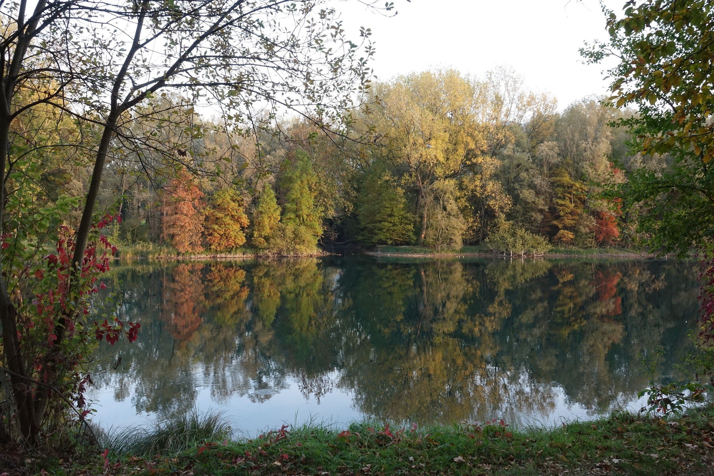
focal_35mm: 31
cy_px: 238
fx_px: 615
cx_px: 357
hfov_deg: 60.3
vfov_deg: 42.3
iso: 800
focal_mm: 11.51
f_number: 8
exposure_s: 1/60
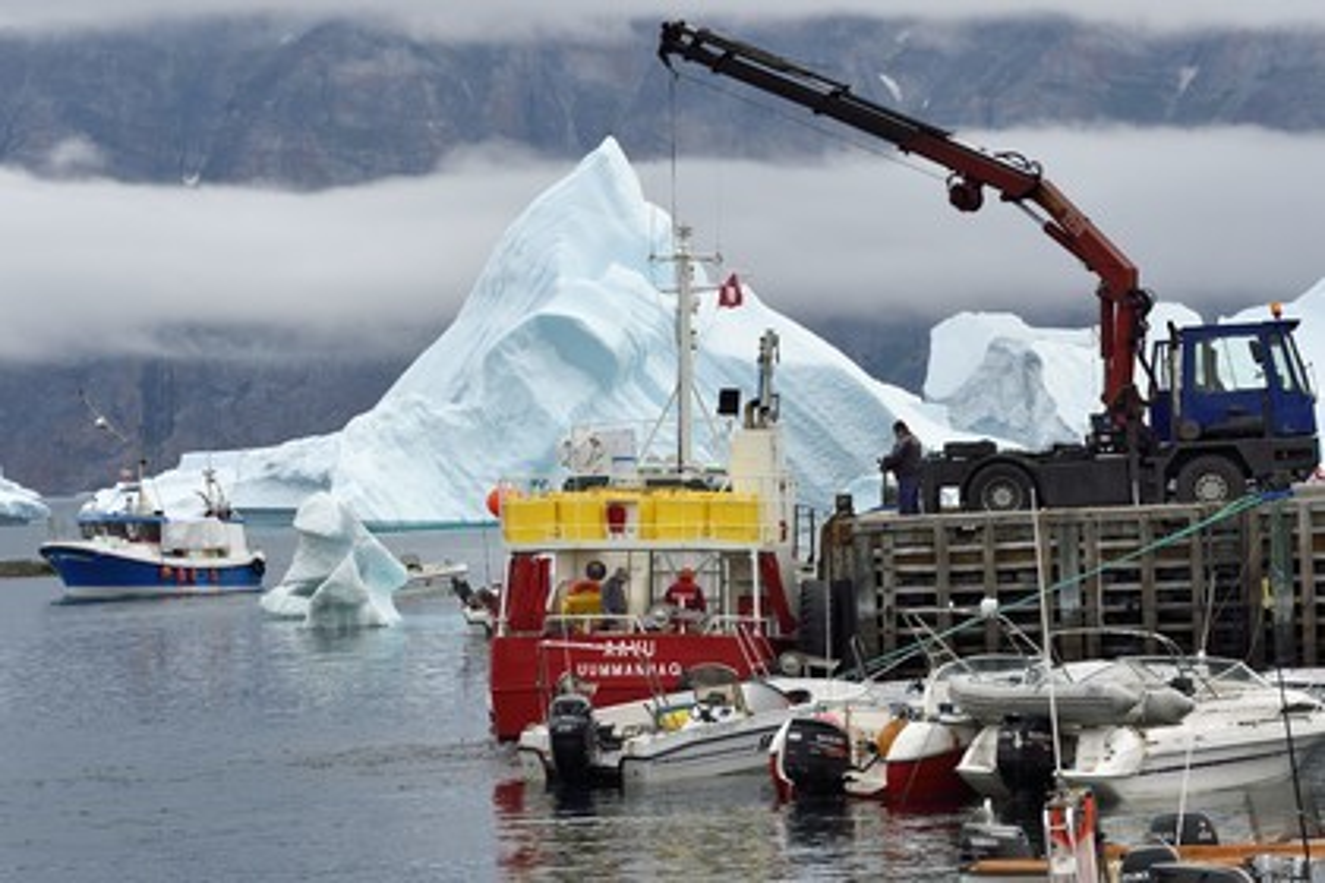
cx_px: 662
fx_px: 5520
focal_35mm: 150
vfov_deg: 9.1
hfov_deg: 13.7
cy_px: 442
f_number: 10
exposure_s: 1/320
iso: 400
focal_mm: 150
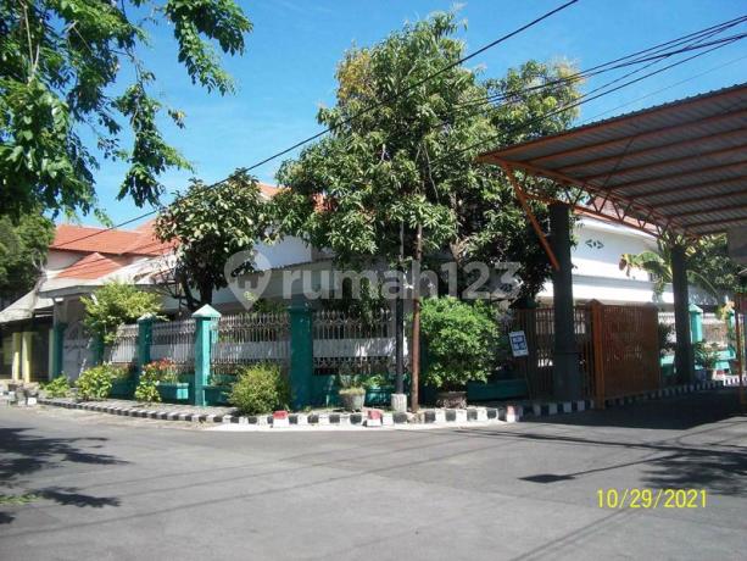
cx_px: 374
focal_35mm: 32
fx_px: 691
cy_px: 280
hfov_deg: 56.8
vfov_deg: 44.2
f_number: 5.5
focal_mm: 5.7
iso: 80
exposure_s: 1/320
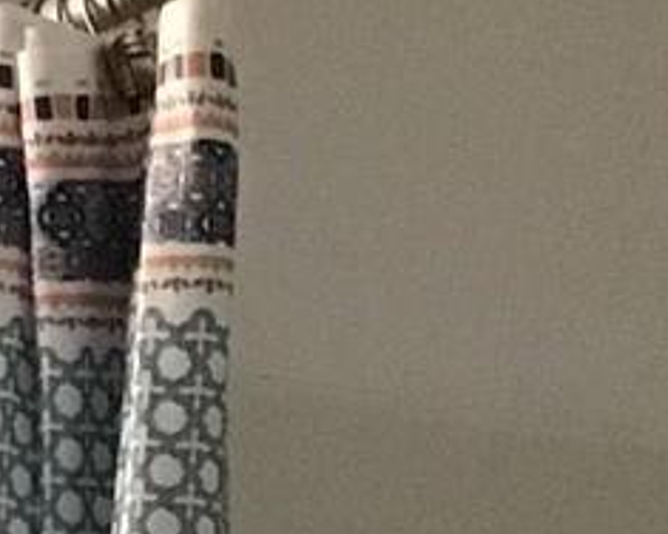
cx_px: 199
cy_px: 2136
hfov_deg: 9.7
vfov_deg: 6.4
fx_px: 3915
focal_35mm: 198
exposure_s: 1/30
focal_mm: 3.3
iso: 125
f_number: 2.4
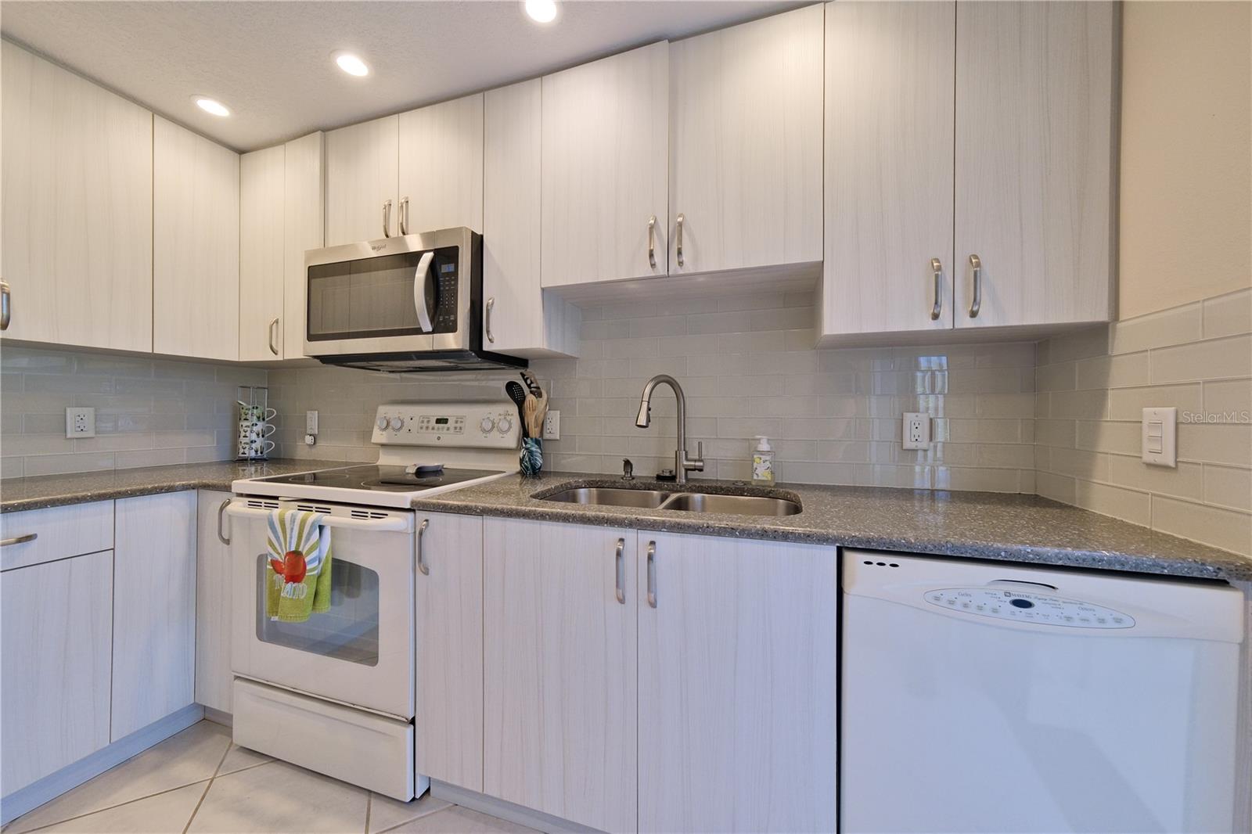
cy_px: 417
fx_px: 417
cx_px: 626
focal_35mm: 12
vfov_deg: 90.0
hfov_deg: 112.6
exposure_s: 1/50
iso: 640
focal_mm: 8
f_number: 5.6
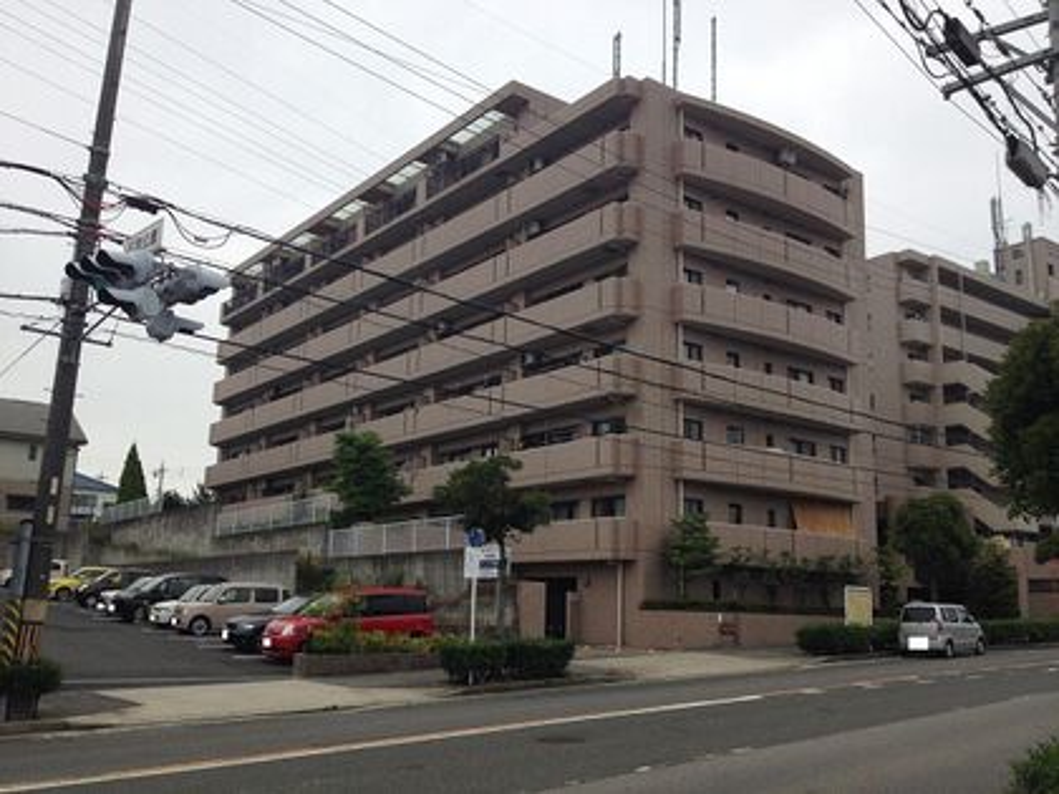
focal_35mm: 35
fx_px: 1071
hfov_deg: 52.6
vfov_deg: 40.7
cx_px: 530
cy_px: 397
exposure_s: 1/247
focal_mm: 4.28
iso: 50
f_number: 2.4
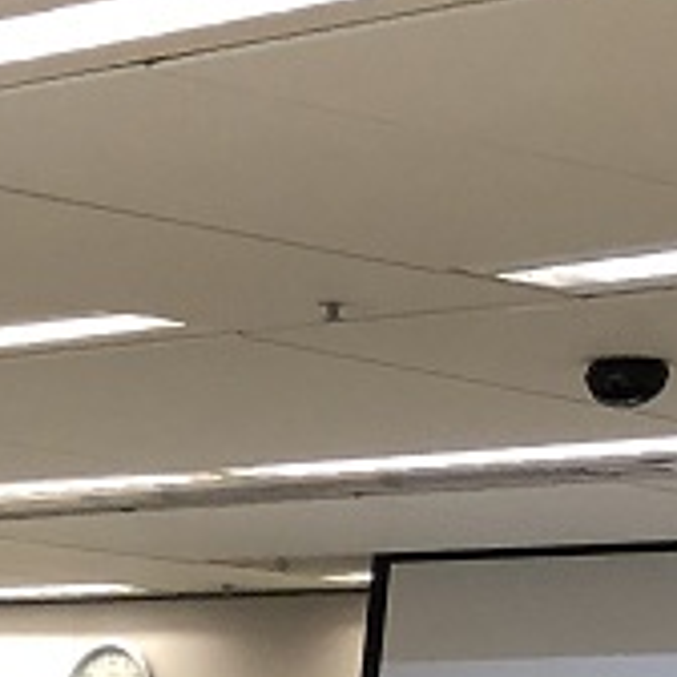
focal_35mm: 177
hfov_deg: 9.0
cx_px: -854
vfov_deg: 9.2
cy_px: 1431
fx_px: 3916
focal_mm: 4
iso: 40
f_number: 1.8
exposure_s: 1/15
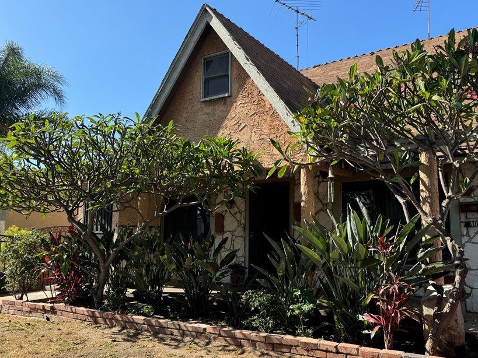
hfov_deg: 59.7
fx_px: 414
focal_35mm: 30
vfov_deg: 46.7
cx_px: 276
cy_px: 195
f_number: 1.78
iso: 80
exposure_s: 1/1678
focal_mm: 6.76
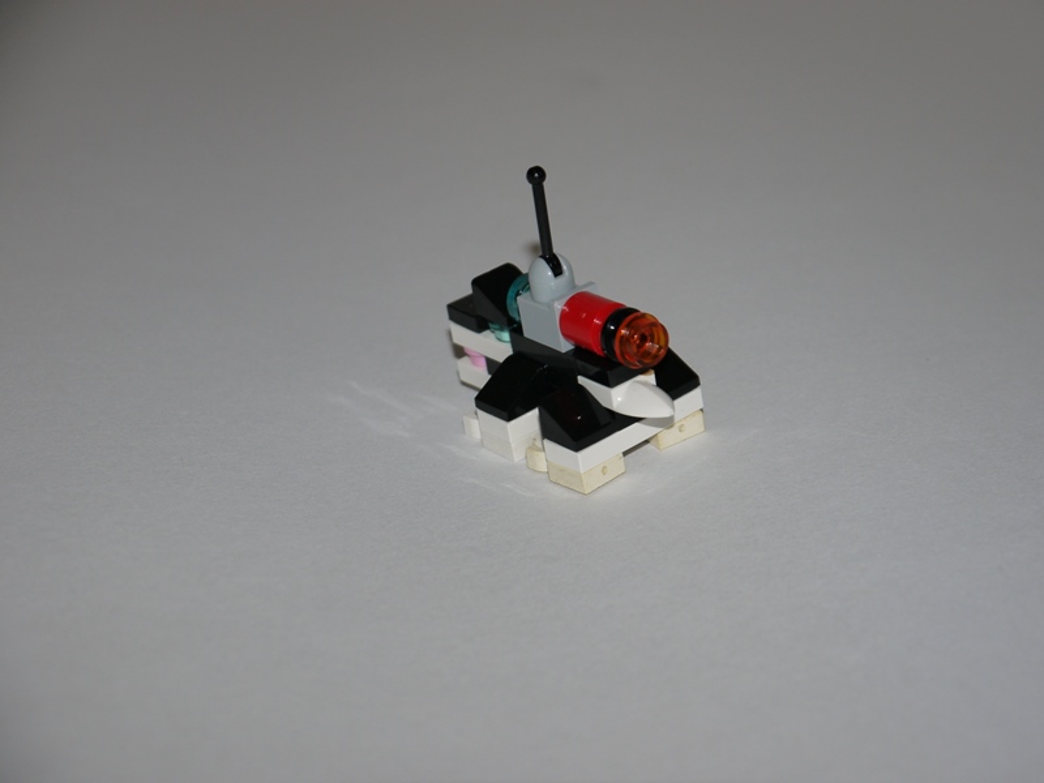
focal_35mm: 84
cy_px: 392
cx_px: 522
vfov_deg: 17.6
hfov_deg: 23.3
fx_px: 2533
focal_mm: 42
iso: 160
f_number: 5.6
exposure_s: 1/60
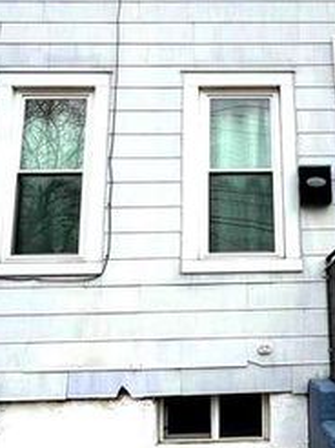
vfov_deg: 49.0
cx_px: 271
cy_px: 241
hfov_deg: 36.3
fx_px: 491
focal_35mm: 38
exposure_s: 1/888
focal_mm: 2.22
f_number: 2.2
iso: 20
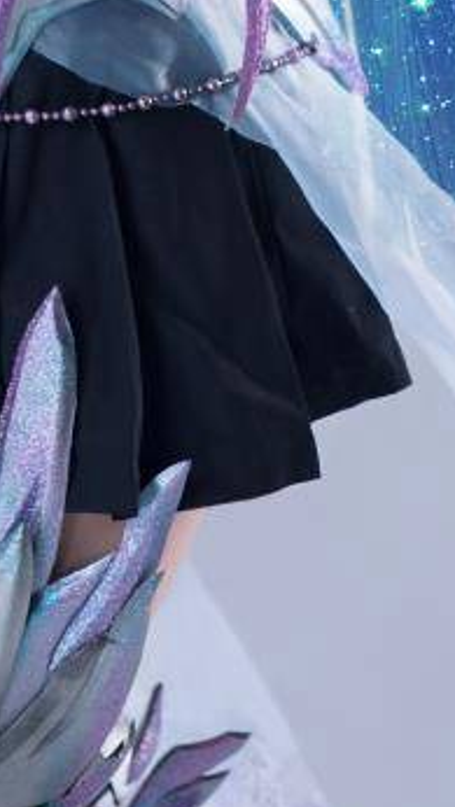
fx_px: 5440
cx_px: -308
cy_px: -448
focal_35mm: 254
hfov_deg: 4.7
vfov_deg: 8.3
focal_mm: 70
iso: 100
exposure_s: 1/100
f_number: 2.8
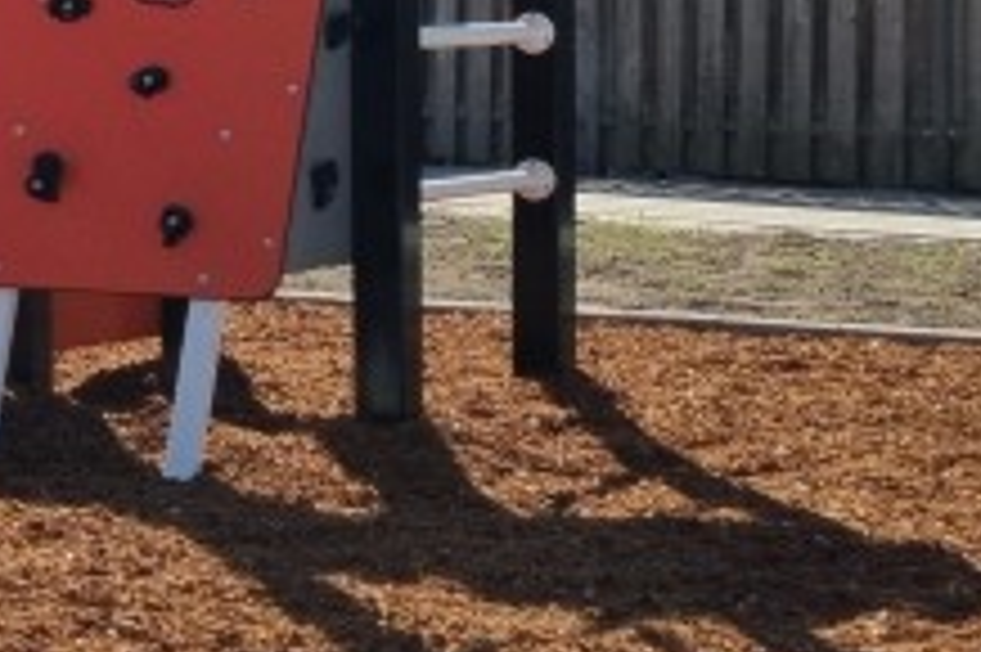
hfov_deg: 13.5
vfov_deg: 10.7
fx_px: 3458
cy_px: 58
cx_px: -1062
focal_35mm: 127
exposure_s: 1/3152
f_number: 1.8
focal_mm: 5.4
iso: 50
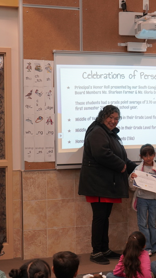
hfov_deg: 15.7
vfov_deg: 27.9
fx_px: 559
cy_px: 140
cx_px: 136
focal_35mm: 76
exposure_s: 1/160
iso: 1600
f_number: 4.5
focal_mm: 48
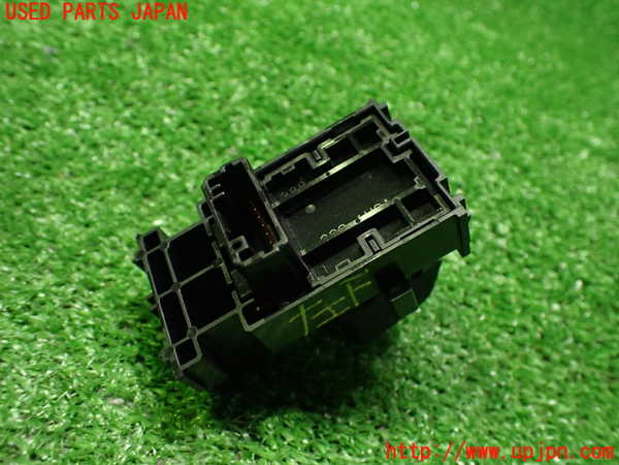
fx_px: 536
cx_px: 310
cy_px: 232
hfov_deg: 60.0
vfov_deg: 46.8
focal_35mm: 30
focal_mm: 5.4
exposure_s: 1/40
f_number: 2.3
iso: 800
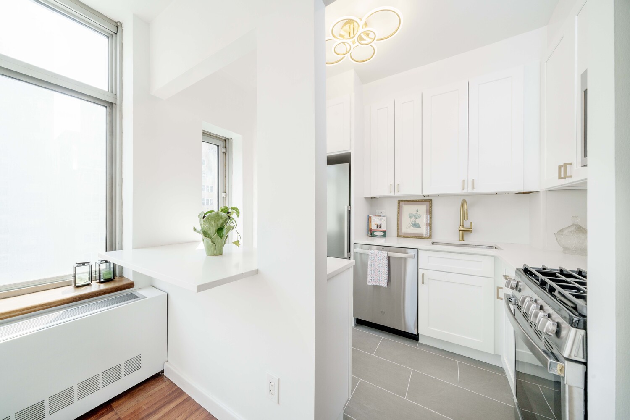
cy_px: 210
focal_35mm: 12
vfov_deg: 90.0
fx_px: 210
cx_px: 315
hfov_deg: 112.6
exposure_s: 1/50
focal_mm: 12
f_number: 10
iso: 320
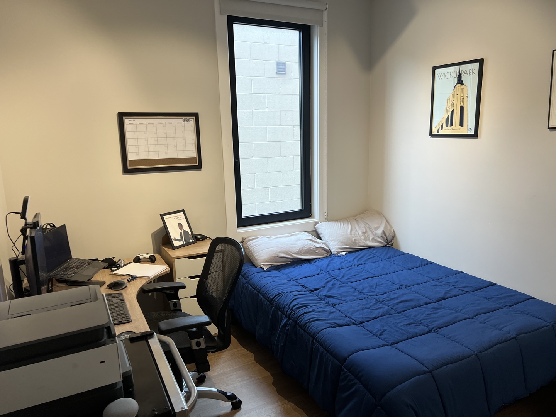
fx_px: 418
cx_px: 278
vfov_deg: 53.1
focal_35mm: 26
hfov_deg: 67.3
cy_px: 208
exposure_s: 1/120
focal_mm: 5.7
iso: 100
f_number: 1.5
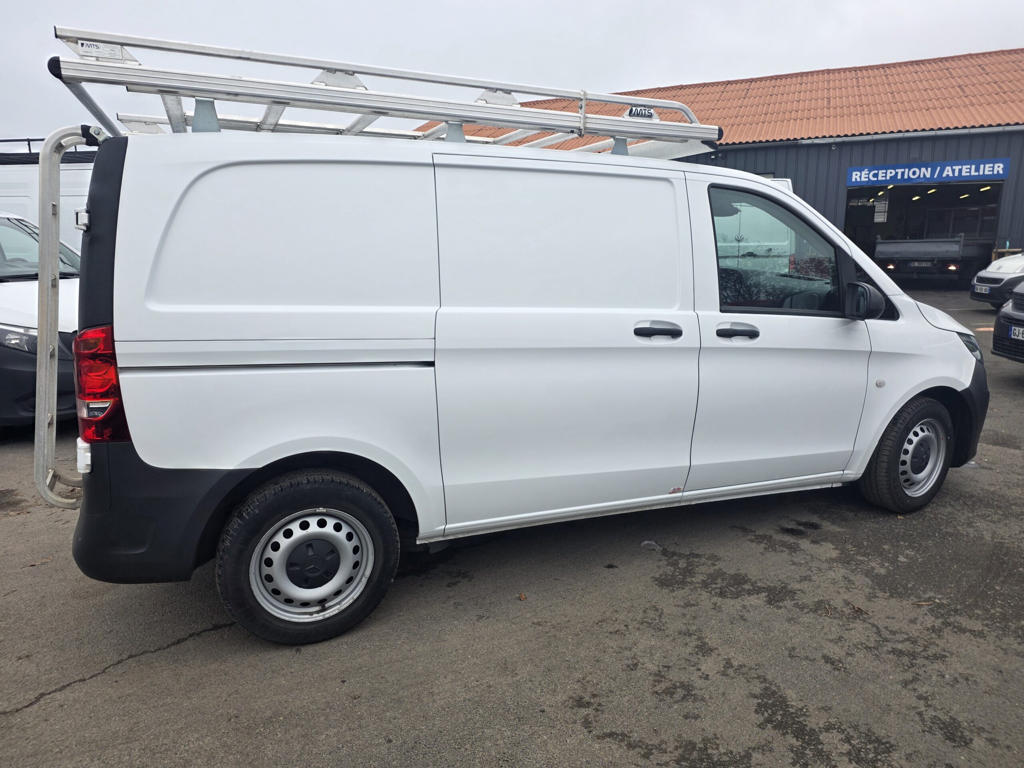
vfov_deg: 58.9
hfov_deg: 73.9
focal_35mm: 23
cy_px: 384
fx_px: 680
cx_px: 512
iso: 32
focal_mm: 6.25
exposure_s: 1/359
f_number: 1.7
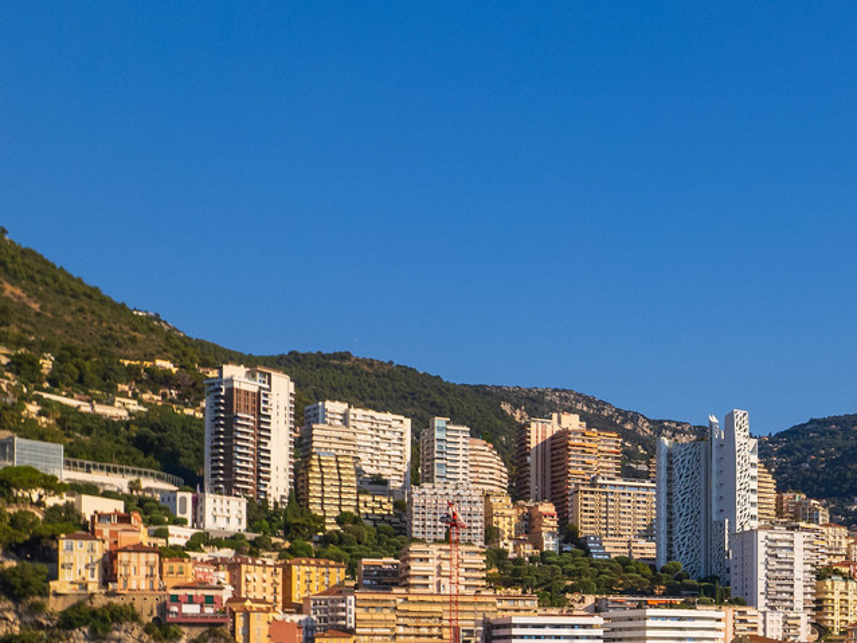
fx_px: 1313
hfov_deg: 33.6
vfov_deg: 26.0
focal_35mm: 53
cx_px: 817
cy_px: 656
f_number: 2.8
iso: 100
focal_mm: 8.4
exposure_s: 1/80
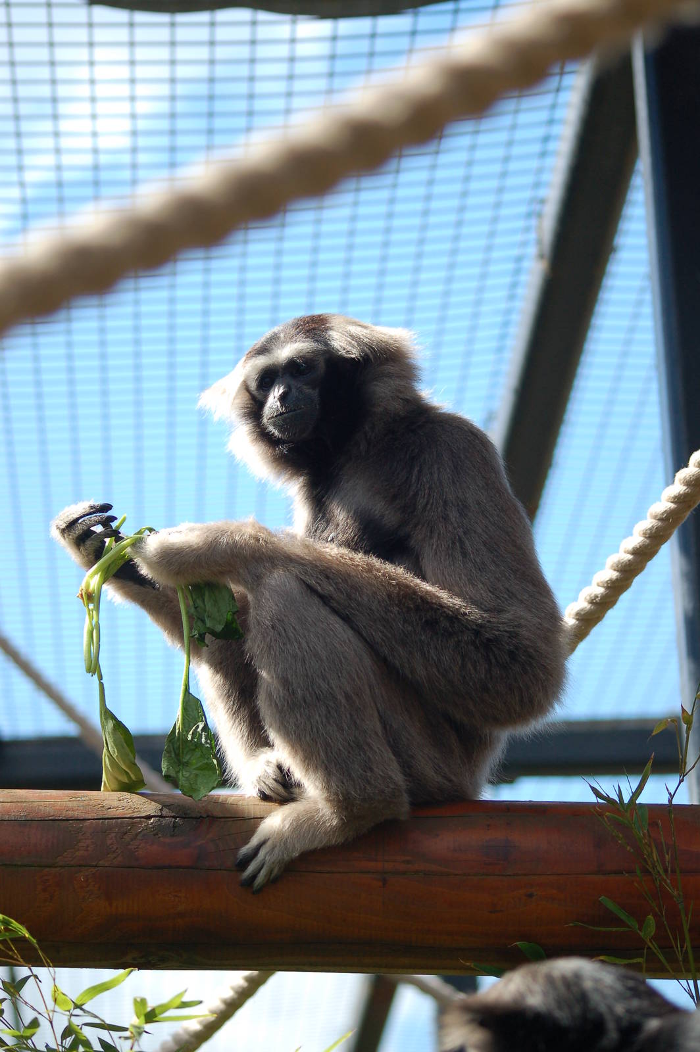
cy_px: 526
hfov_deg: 10.6
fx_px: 3769
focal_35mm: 129
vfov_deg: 15.9
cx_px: 350
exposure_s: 1/1000
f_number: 4
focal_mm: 86
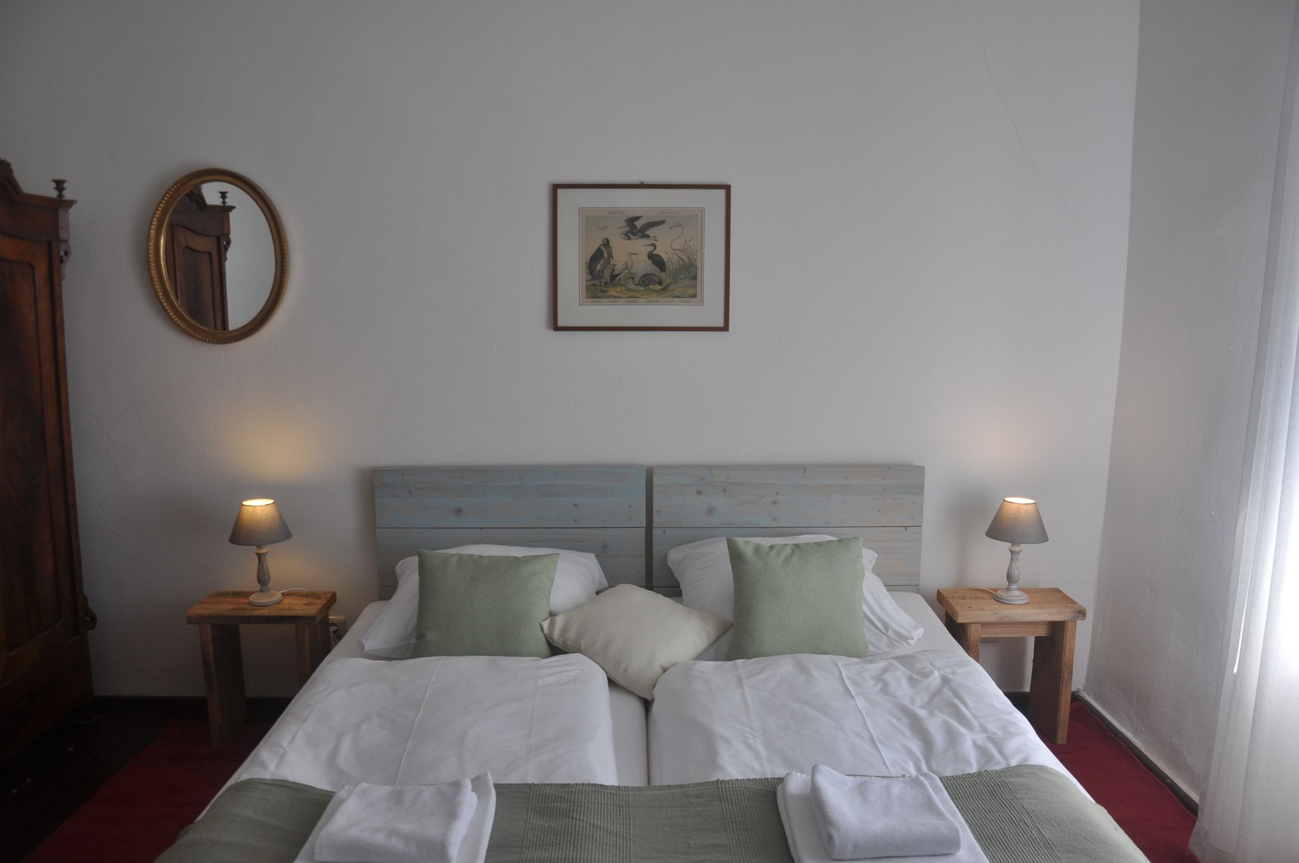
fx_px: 973
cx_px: 650
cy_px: 432
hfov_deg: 67.4
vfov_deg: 47.8
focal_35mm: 27
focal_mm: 18
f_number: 6.3
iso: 250
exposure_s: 1/80
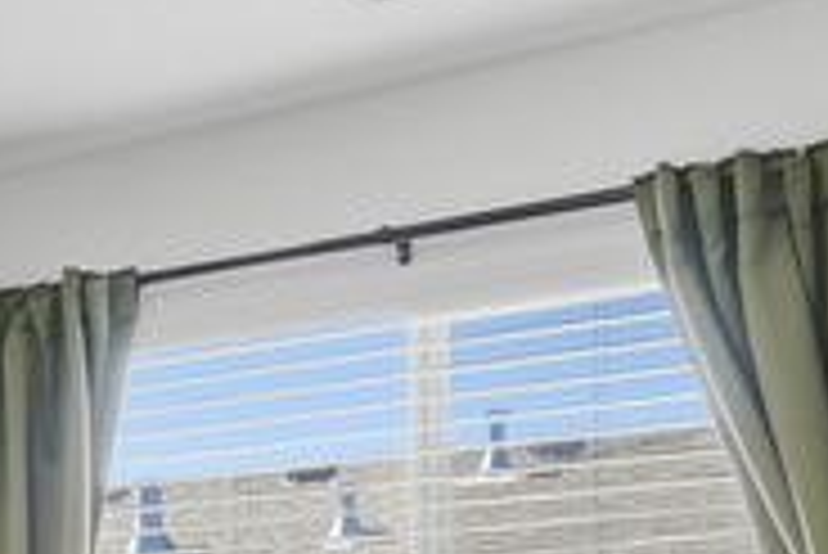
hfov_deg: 20.5
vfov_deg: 14.5
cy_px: 795
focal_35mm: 89
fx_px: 2049
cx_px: -302
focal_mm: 16
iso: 250
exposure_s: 1/320
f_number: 9
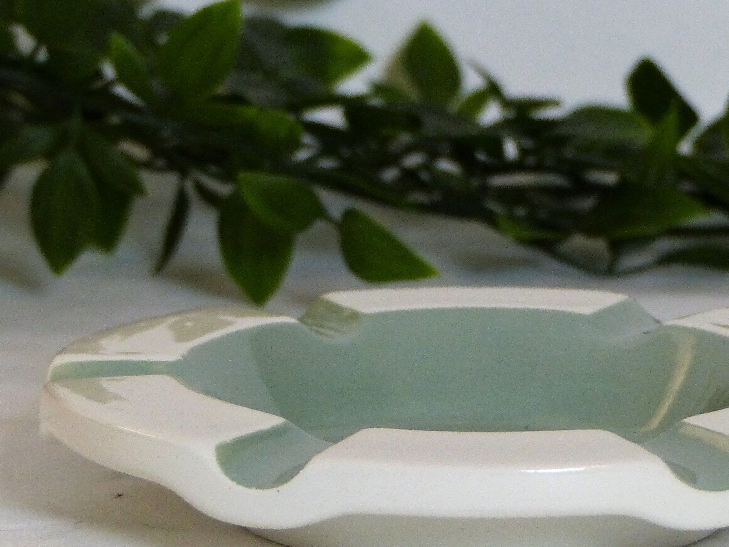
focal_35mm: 310
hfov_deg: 6.4
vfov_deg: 4.8
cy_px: 411
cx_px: 483
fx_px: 6529
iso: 400
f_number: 2.8
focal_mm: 29.6
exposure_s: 1/80
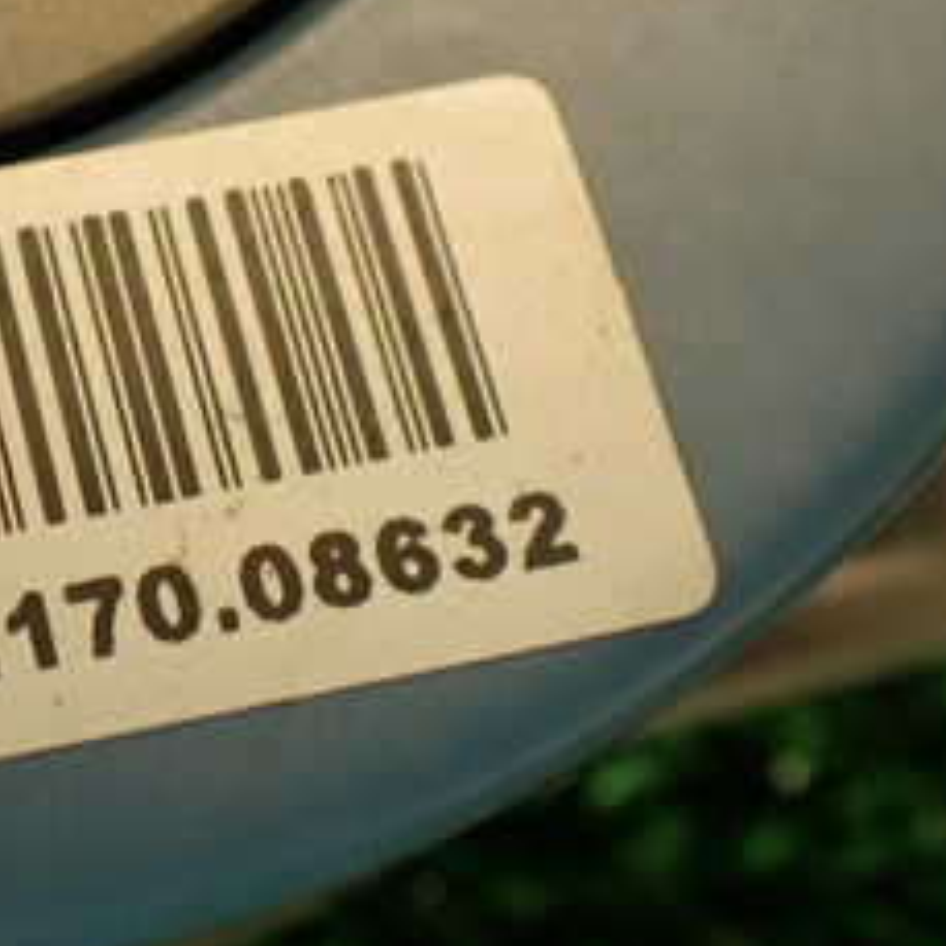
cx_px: -132
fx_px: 2288
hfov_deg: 21.9
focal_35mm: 74
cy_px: 446
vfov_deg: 23.4
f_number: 2.4
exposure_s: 1/50
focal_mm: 5.79
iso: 200
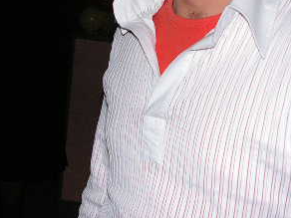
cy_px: 21
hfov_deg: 24.7
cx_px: 154
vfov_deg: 18.4
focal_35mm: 79
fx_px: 664
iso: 200
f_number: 3.2
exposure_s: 1/40
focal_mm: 6
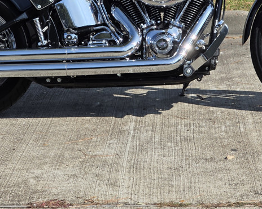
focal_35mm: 155
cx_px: 143
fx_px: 1202
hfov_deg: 12.4
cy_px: -7
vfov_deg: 9.9
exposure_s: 1/2105
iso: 50
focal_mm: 7.9
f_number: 2.4
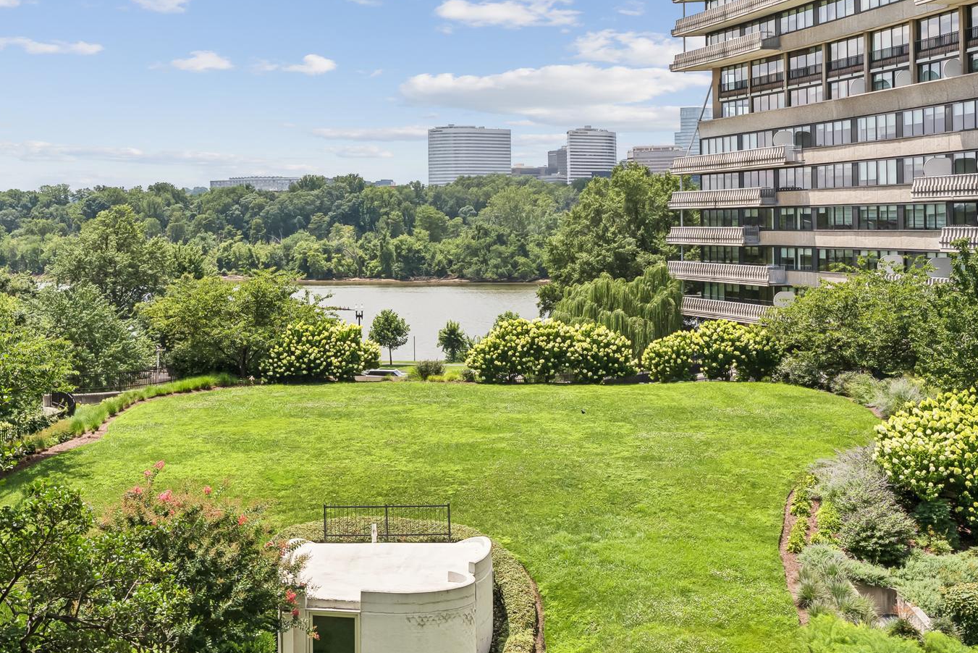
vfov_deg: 28.5
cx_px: 429
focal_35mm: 47
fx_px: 1277
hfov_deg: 41.8
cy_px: 209
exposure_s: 1/125
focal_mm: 31
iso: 80
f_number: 9
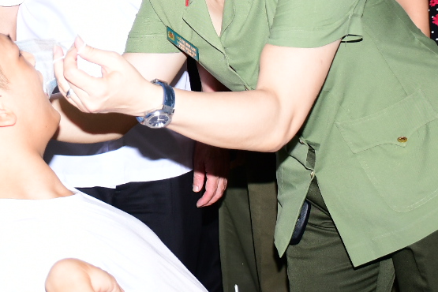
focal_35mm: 105
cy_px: -65
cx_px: 32
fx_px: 1277
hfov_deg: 19.1
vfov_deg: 12.7
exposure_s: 1/200
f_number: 4
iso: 250
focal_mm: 24
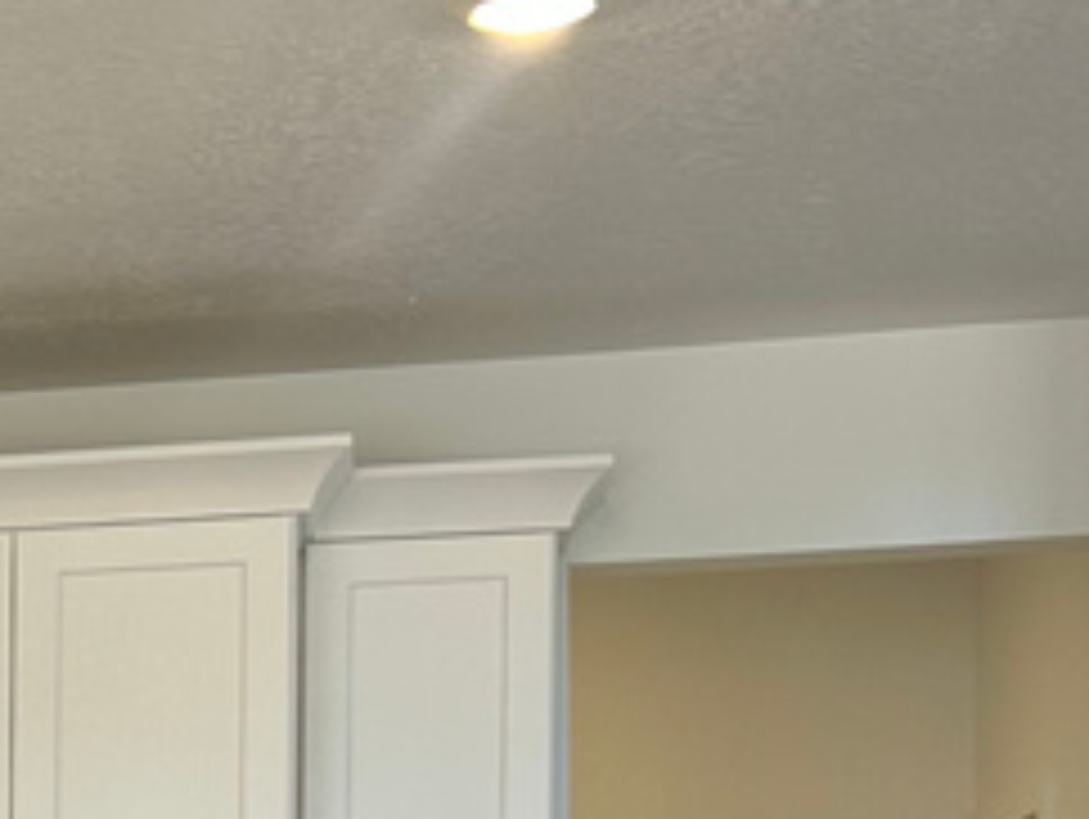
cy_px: 1224
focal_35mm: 110
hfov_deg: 15.8
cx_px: -747
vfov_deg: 12.8
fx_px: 3464
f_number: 1.5
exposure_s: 1/120
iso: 64
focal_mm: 5.7
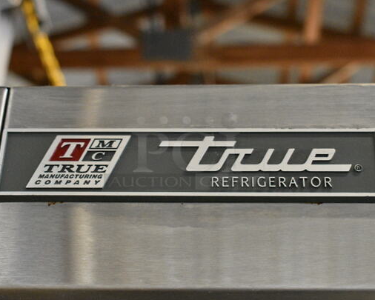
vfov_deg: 22.5
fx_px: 755
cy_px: 150
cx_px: 187
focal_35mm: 68
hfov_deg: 27.9
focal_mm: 40
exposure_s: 1/160
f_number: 6.3
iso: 6400
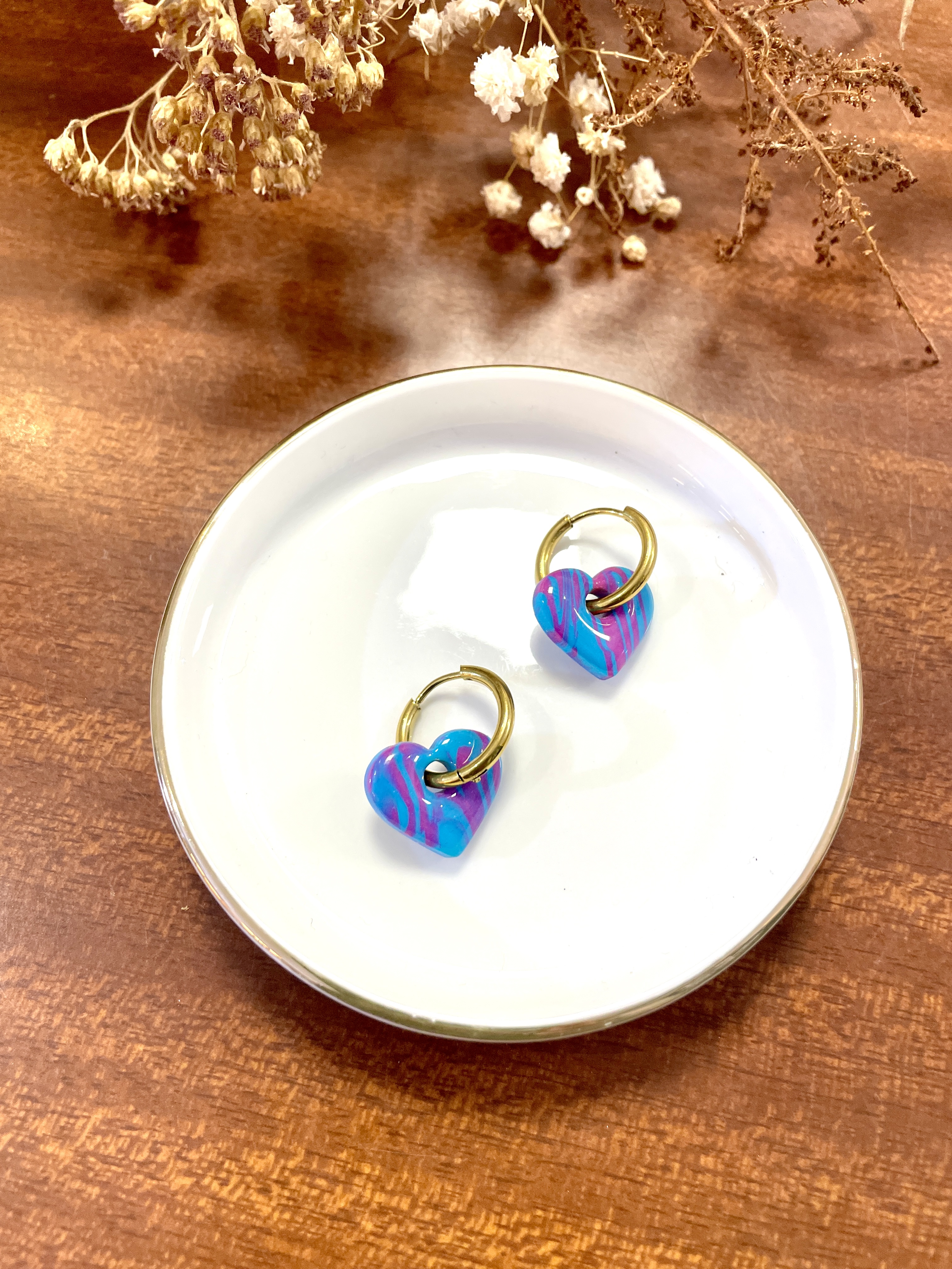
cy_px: 634
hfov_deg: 53.1
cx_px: 476
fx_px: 953
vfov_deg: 67.3
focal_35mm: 26
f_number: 1.6
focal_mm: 4.2
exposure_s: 1/100
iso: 100
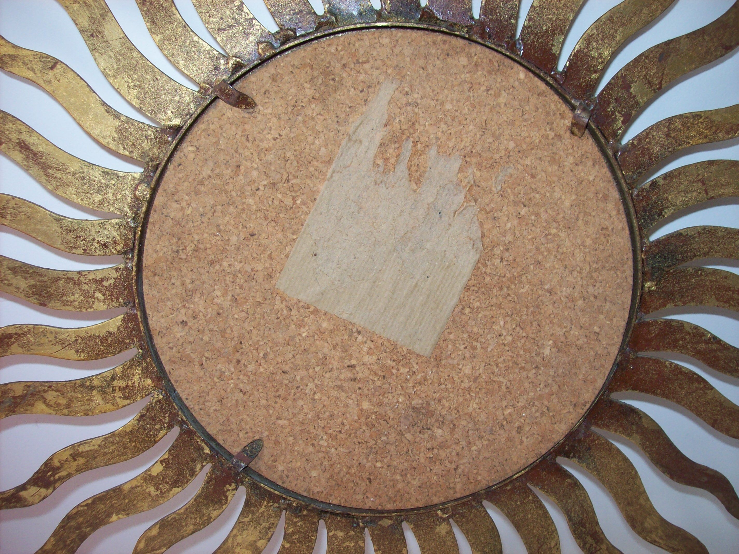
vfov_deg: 39.6
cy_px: 277
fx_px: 768
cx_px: 370
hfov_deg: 51.4
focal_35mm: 36
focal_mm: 6
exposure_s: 1/64
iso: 80
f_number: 2.7
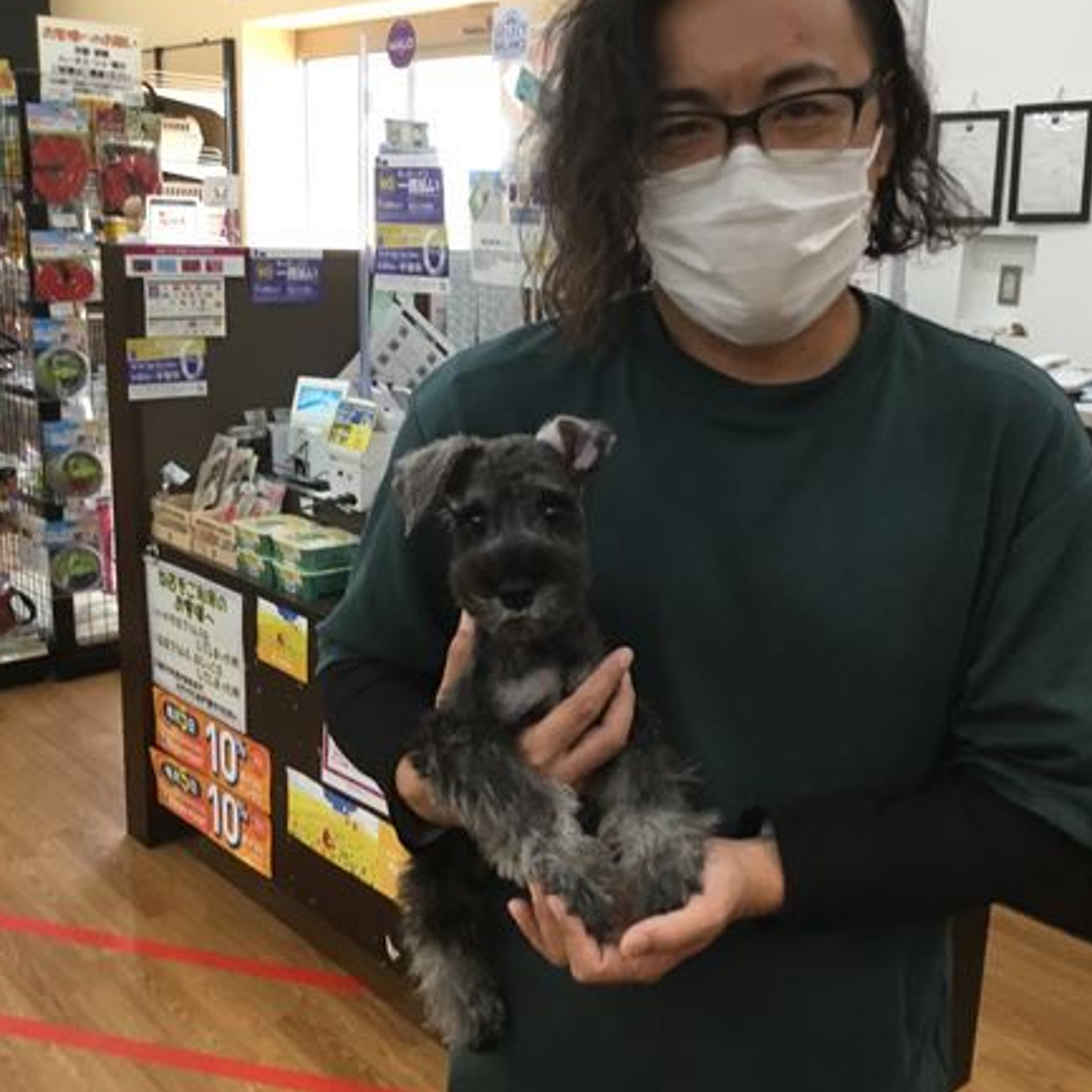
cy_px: 535
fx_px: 1356
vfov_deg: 43.9
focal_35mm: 38
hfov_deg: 43.8
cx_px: 610
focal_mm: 3.3
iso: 50
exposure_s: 1/33
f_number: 2.4
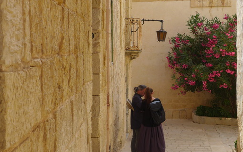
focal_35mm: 67
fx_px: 444
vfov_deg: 19.4
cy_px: 82
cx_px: 164
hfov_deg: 30.4
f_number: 2.8
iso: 80
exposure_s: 1/640
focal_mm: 9.2
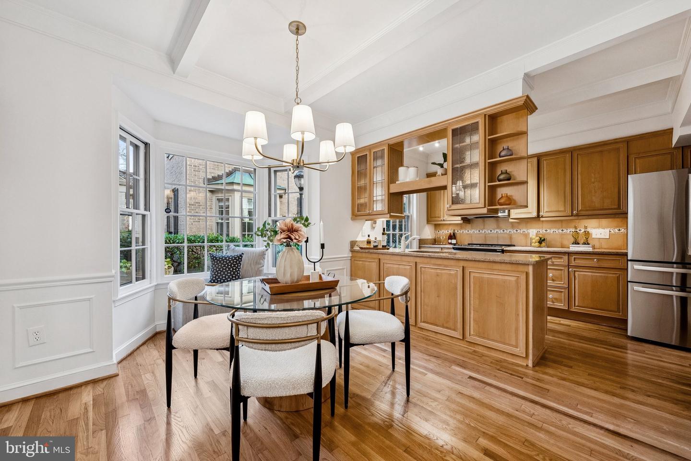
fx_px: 269
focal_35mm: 14
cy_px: 230
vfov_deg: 81.2
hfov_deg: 104.2
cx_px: 346
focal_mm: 14
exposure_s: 1/30
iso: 640
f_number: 7.1
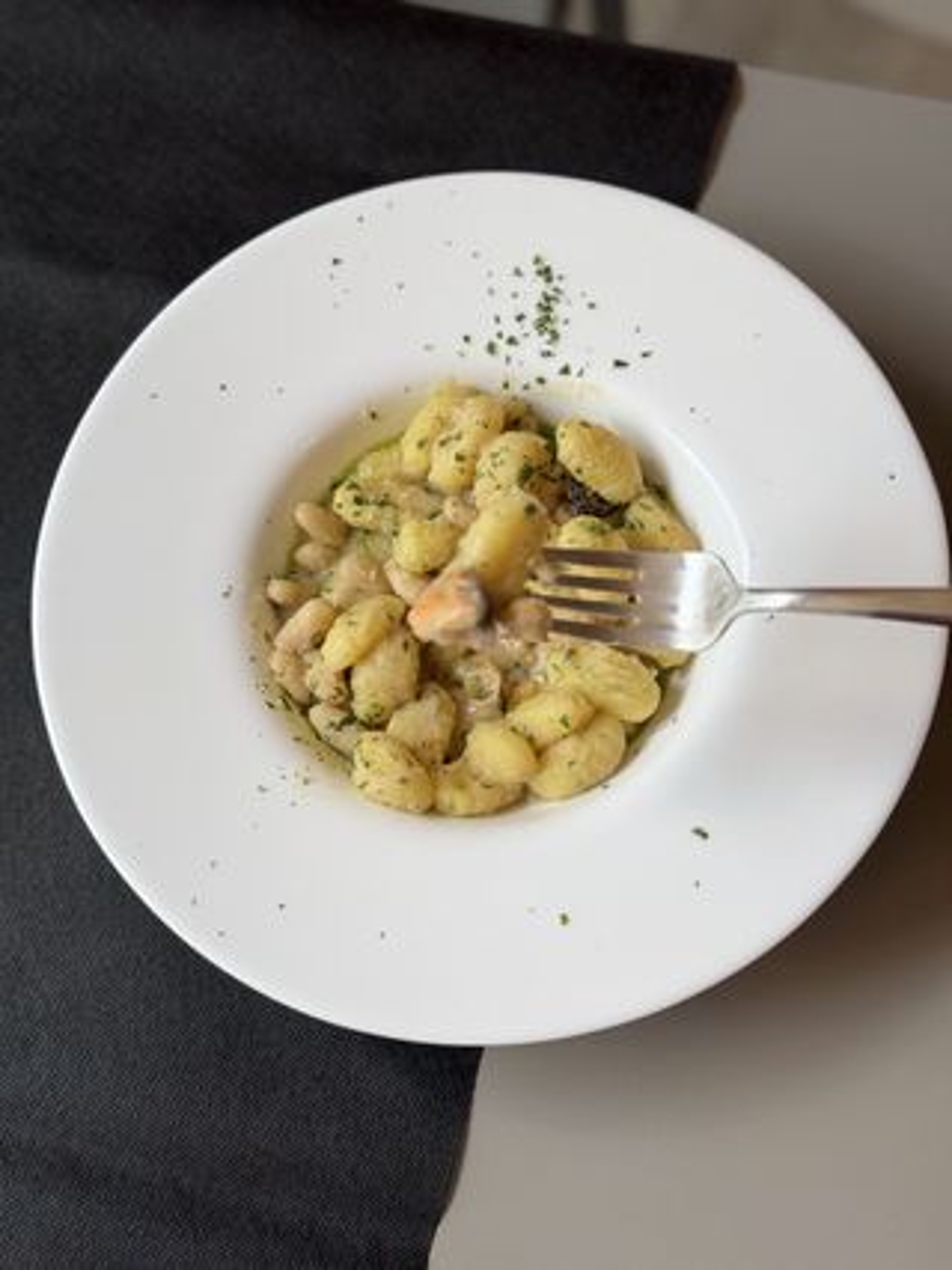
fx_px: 1761
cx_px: 476
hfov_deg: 30.3
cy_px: 635
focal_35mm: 48
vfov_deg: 39.7
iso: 80
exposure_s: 1/100
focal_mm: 6.76
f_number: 1.78
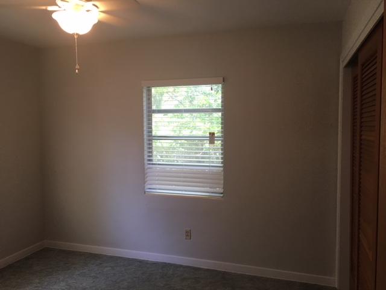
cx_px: 193
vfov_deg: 48.2
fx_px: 323
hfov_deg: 61.7
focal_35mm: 29
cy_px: 145
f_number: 2.2
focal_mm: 4.15
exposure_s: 1/30
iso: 40
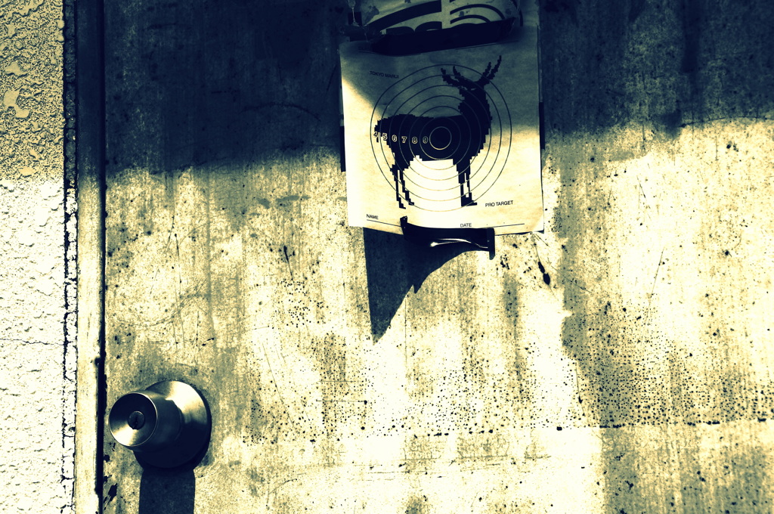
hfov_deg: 19.5
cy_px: 257
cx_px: 387
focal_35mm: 105
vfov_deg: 13.0
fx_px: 2255
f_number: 8
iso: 100
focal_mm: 70
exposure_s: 1/1600
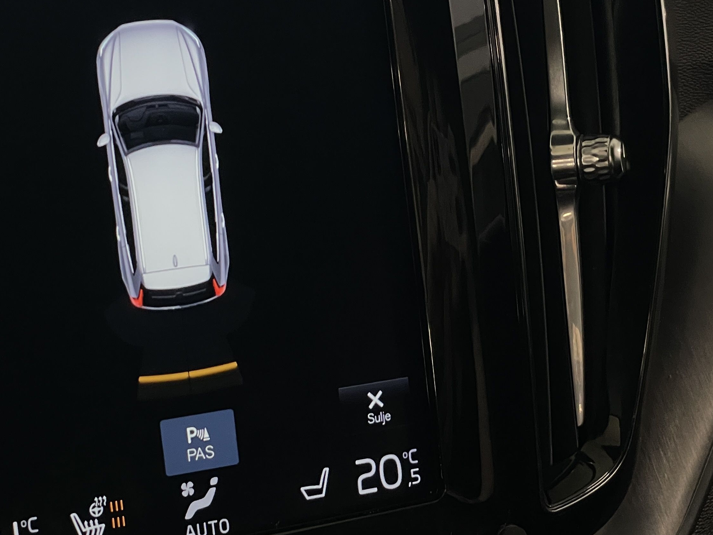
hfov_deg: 20.6
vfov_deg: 15.7
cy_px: 271
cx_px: 142
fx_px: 1936
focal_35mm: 94
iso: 320
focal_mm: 6
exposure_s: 1/51
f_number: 2
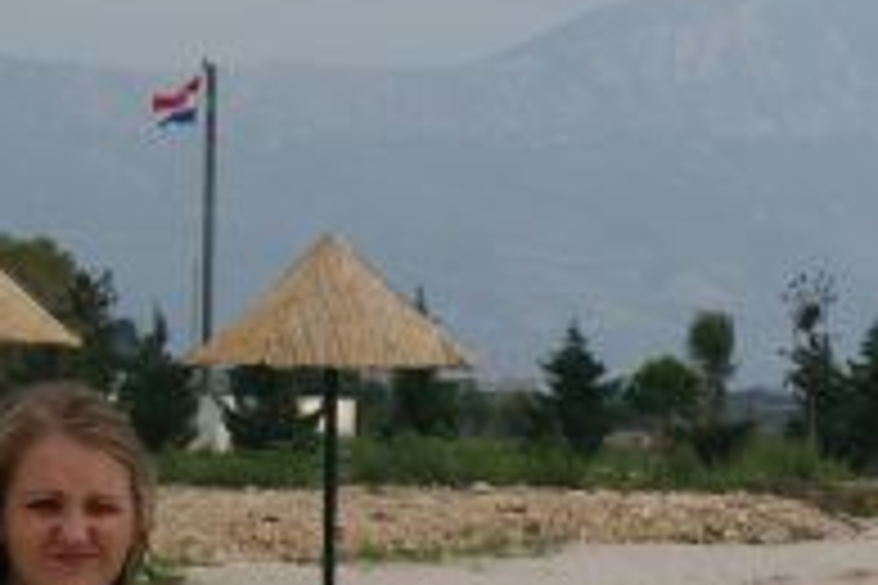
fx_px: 8269
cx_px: 819
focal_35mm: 339
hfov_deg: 6.1
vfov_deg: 4.0
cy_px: 706
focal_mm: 55
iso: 100
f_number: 13
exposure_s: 1/160
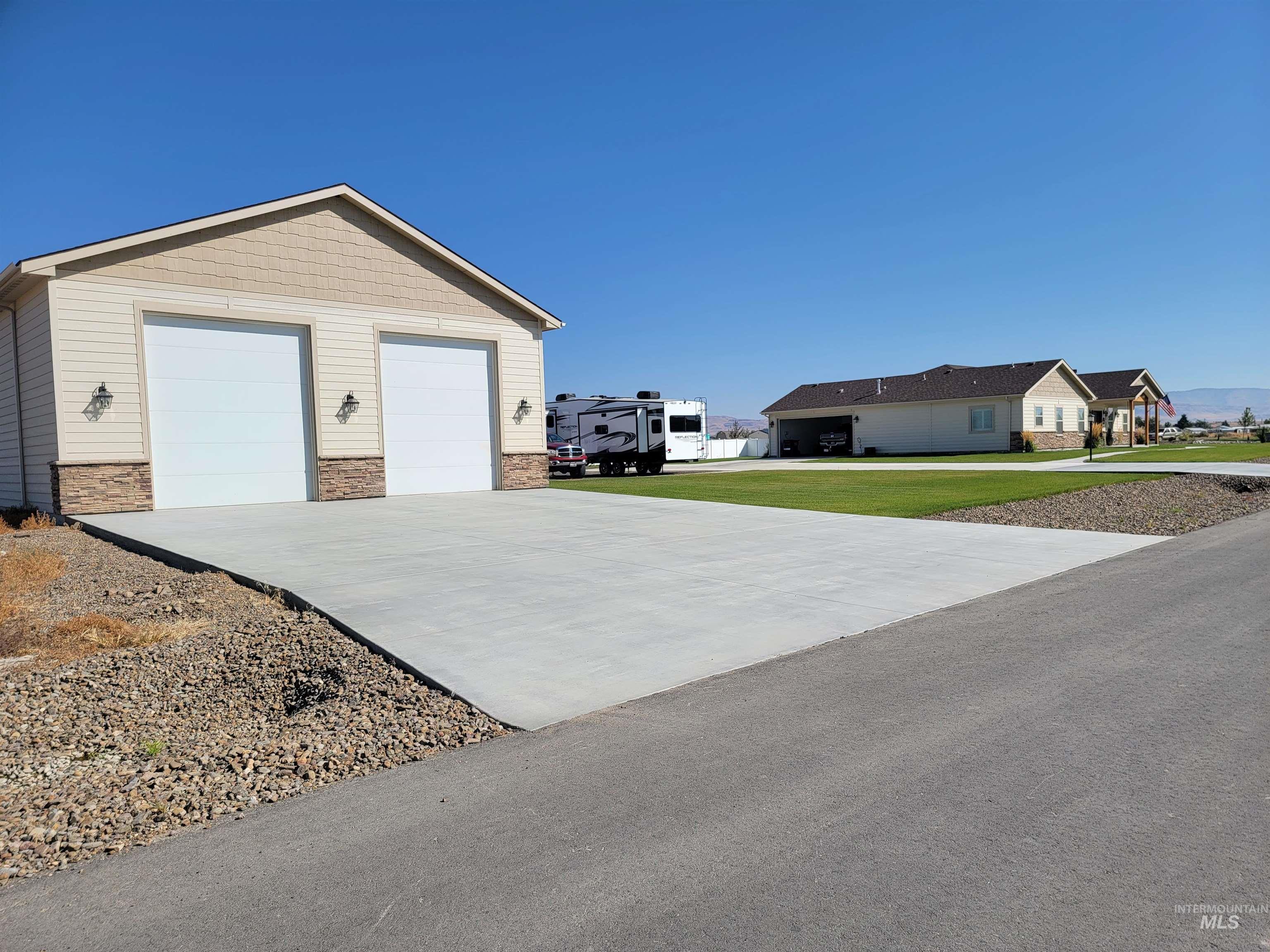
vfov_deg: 56.8
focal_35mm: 24
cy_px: 476
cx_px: 635
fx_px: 881
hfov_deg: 71.6
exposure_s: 1/1584
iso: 16
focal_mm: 6.7
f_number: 1.8
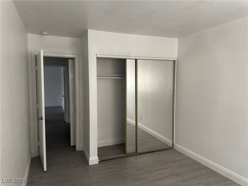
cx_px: 124
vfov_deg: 56.8
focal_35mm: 24
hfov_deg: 71.6
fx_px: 172
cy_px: 93
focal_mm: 6.86
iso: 400
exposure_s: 1/60
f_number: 1.78
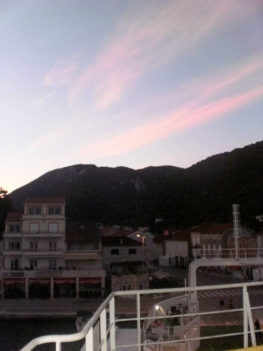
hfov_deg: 37.7
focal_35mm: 38
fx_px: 385
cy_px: 176
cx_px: 132
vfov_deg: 49.0
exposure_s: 1/250
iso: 400
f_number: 3.1
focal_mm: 6.3
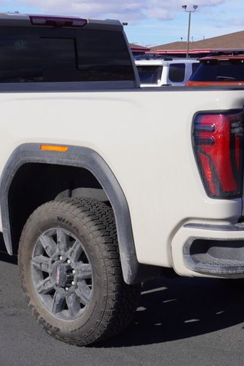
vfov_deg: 27.0
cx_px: 71
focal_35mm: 75
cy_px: 179
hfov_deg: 18.1
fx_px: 761
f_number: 8
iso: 100
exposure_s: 1/320
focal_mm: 25
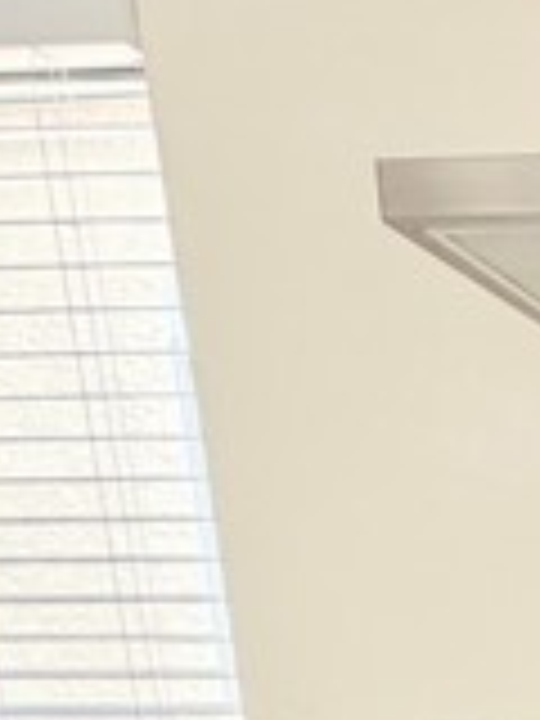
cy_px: 968
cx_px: 1026
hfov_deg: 18.7
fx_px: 1165
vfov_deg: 27.7
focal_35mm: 56
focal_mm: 2.22
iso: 100
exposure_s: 1/121
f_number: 2.2
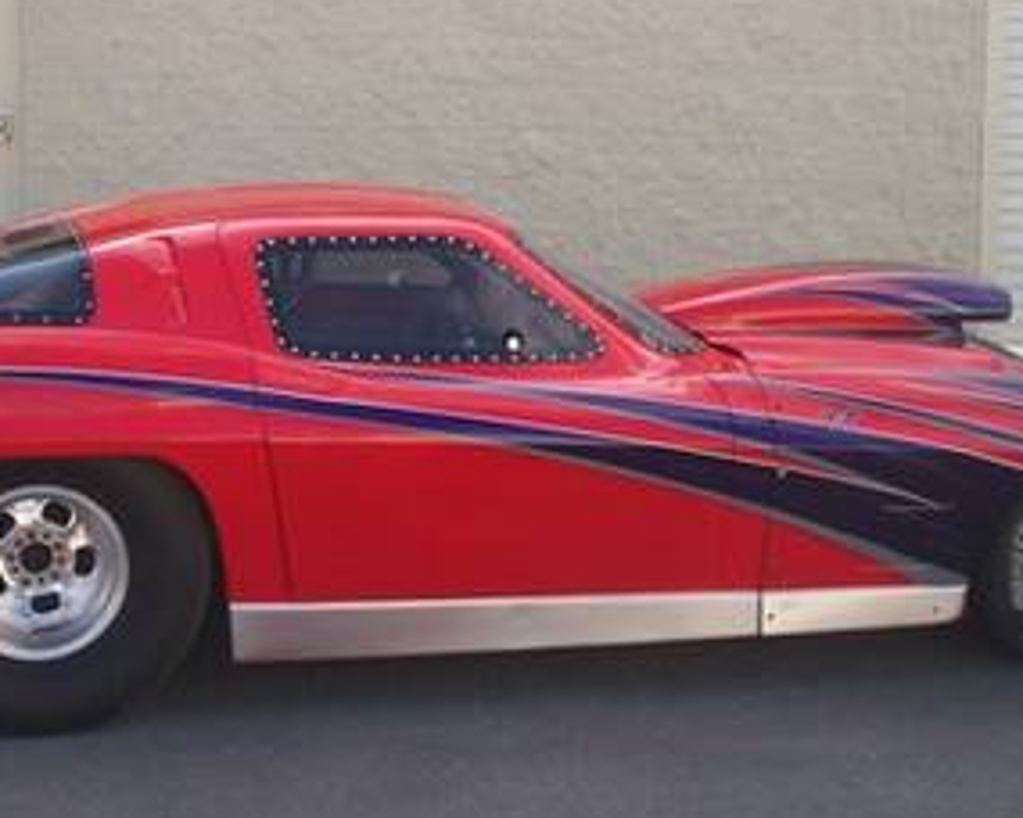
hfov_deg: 25.7
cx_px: 402
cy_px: 183
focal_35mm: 74
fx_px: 2240
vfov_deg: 20.5
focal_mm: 5.9
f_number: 4.5
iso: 100
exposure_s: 1/237
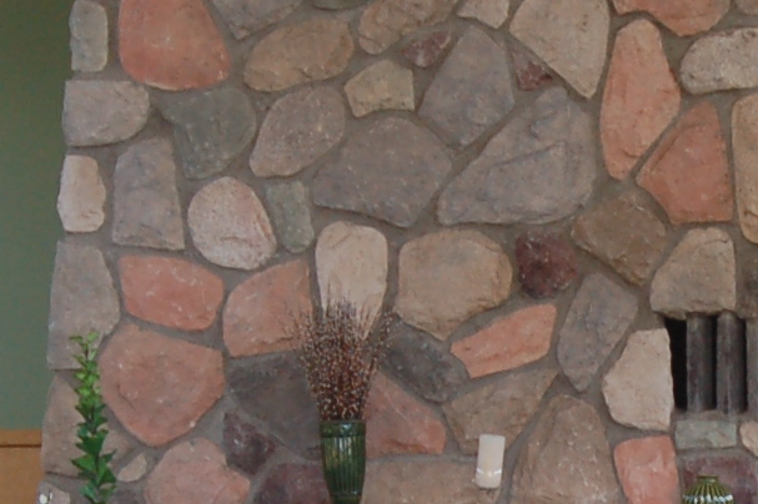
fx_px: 4377
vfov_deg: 6.6
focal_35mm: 208
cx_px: 850
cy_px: 400
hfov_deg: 9.8
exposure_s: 1/80
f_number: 4.5
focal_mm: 28
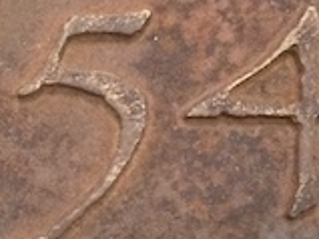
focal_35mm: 73
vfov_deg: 20.1
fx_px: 672
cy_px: 132
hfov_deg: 26.6
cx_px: 110
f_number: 2.2
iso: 400
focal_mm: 4.15
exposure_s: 1/15
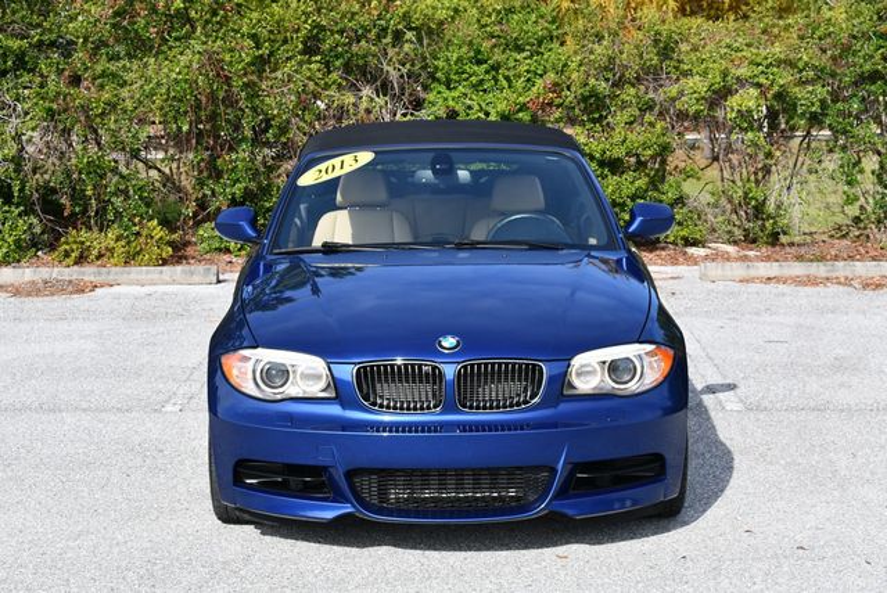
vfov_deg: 19.5
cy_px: 296
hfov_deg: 28.8
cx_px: 444
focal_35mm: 70
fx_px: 1726
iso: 125
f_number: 8
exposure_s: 1/250
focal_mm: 35
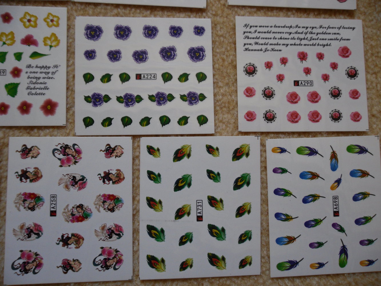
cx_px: 190
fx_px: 495
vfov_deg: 32.2
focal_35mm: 45
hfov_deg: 42.1
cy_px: 143
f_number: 3.5
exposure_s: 1/45
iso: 200
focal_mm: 6.3
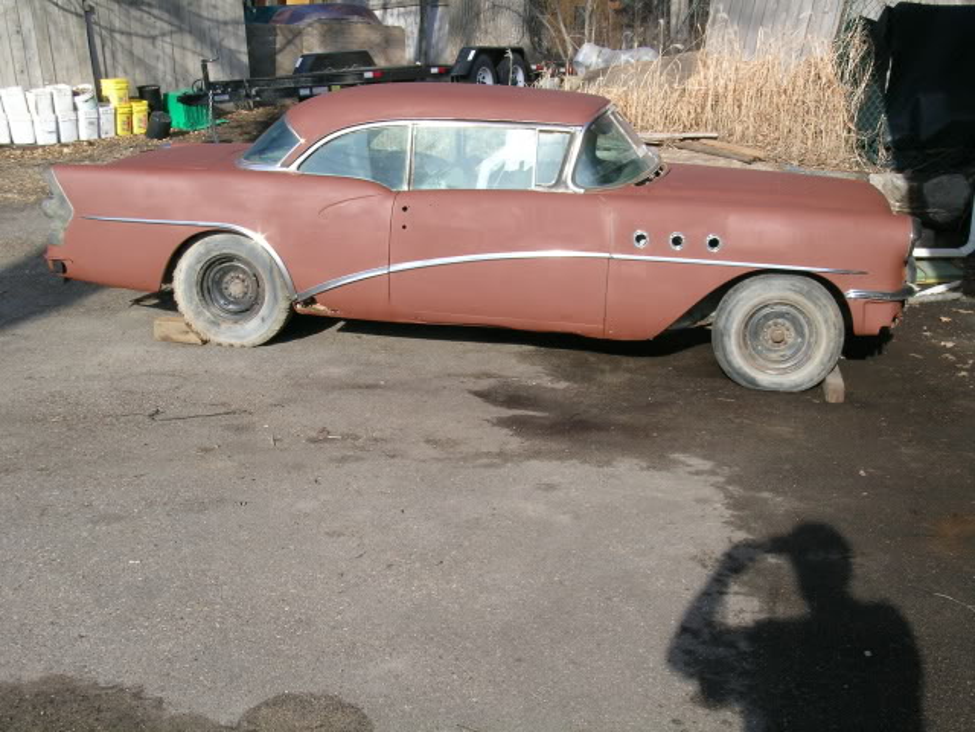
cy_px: 366
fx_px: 1183
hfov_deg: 44.8
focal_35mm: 42
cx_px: 488
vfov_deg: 34.3
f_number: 6.4
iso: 50
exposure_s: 1/172
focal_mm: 8.7
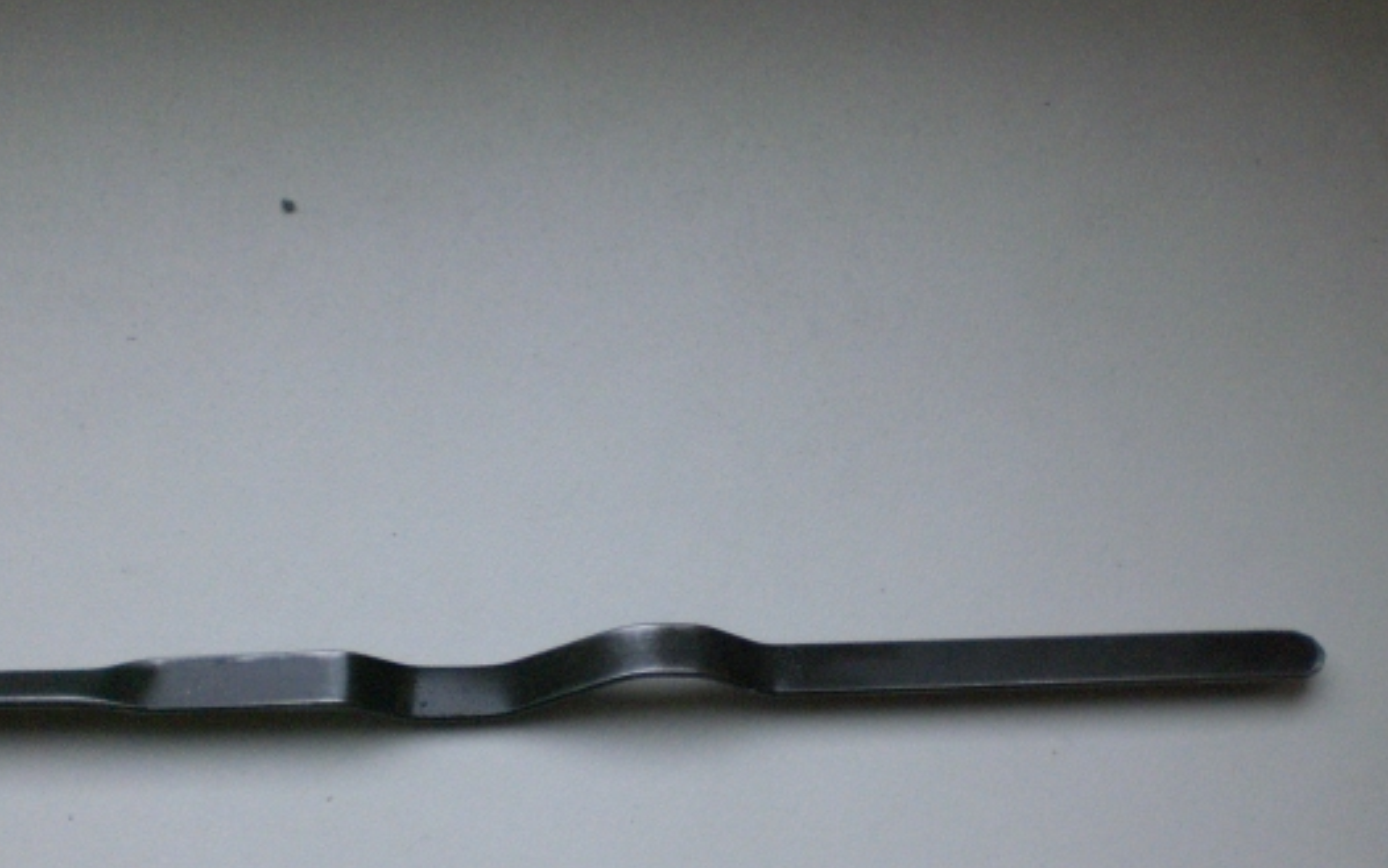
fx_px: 1854
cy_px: 573
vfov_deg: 26.2
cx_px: 628
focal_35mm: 49
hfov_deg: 41.0
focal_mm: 6.3
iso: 400
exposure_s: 1/200
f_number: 3.1
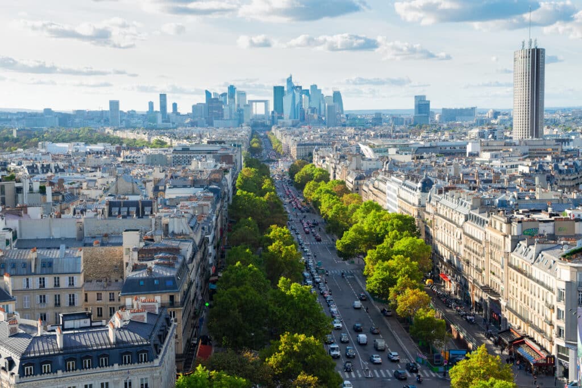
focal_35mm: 53
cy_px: 194
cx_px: 291
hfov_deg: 37.5
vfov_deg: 25.5
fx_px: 857
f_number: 7.1
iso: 200
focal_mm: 53
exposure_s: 1/320
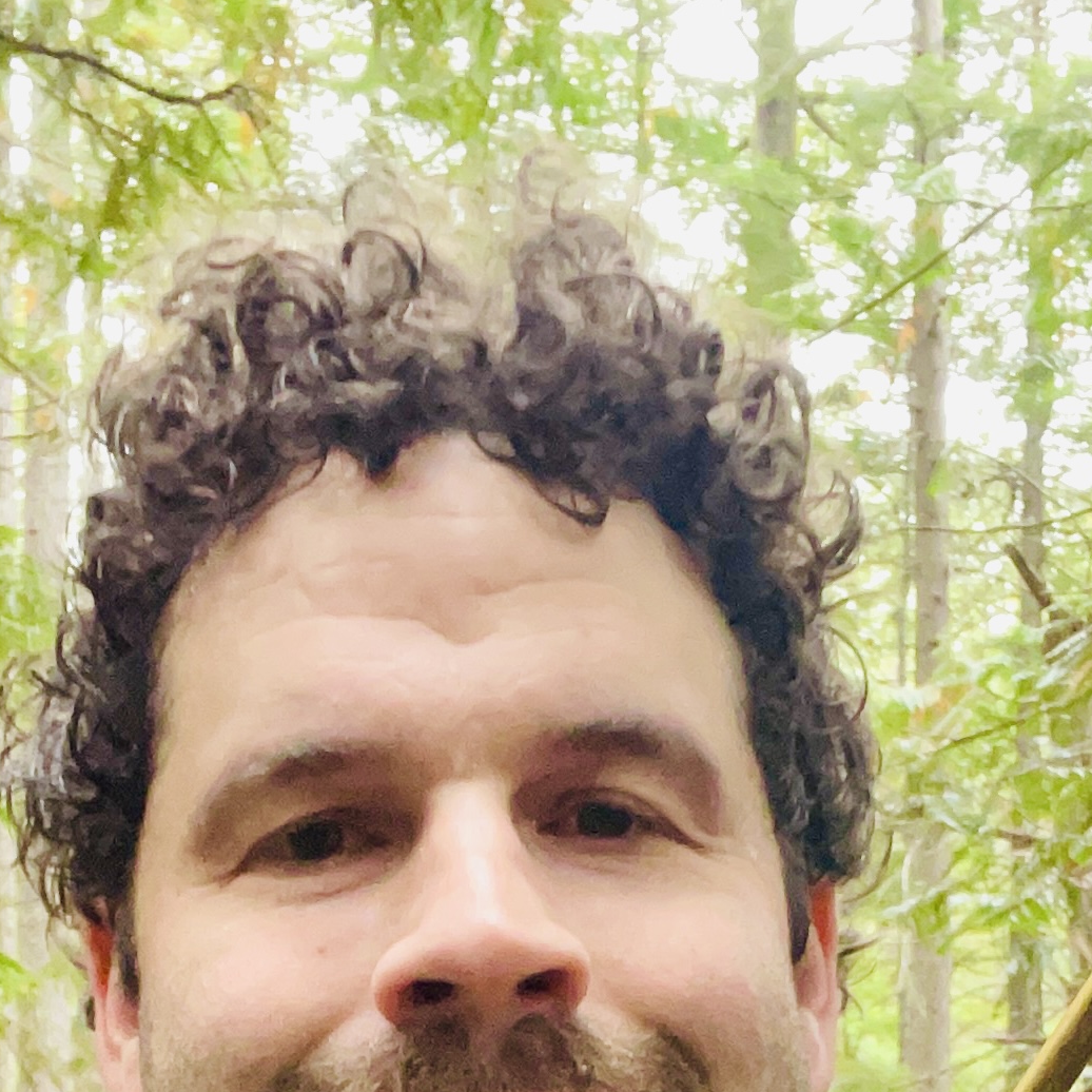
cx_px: 601
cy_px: 1626
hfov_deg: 21.9
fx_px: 2820
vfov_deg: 19.2
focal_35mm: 79
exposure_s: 1/46
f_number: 2.2
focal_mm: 2.71
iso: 400
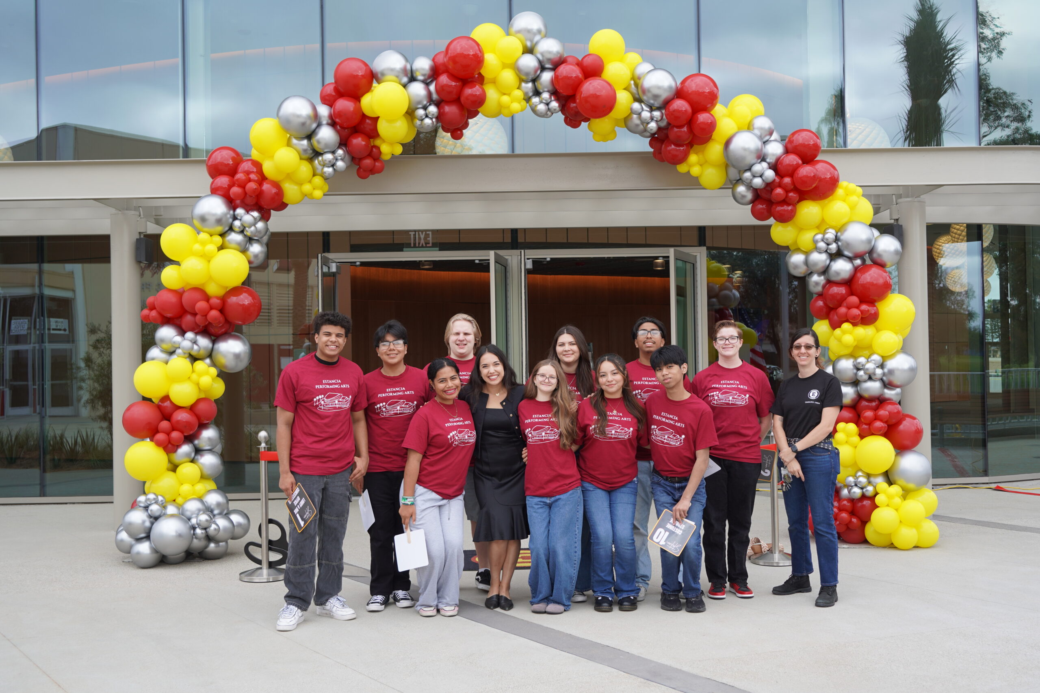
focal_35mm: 41
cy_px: 346
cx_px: 520
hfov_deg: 47.4
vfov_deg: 32.6
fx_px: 1184
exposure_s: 1/160
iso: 100
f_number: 5
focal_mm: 41
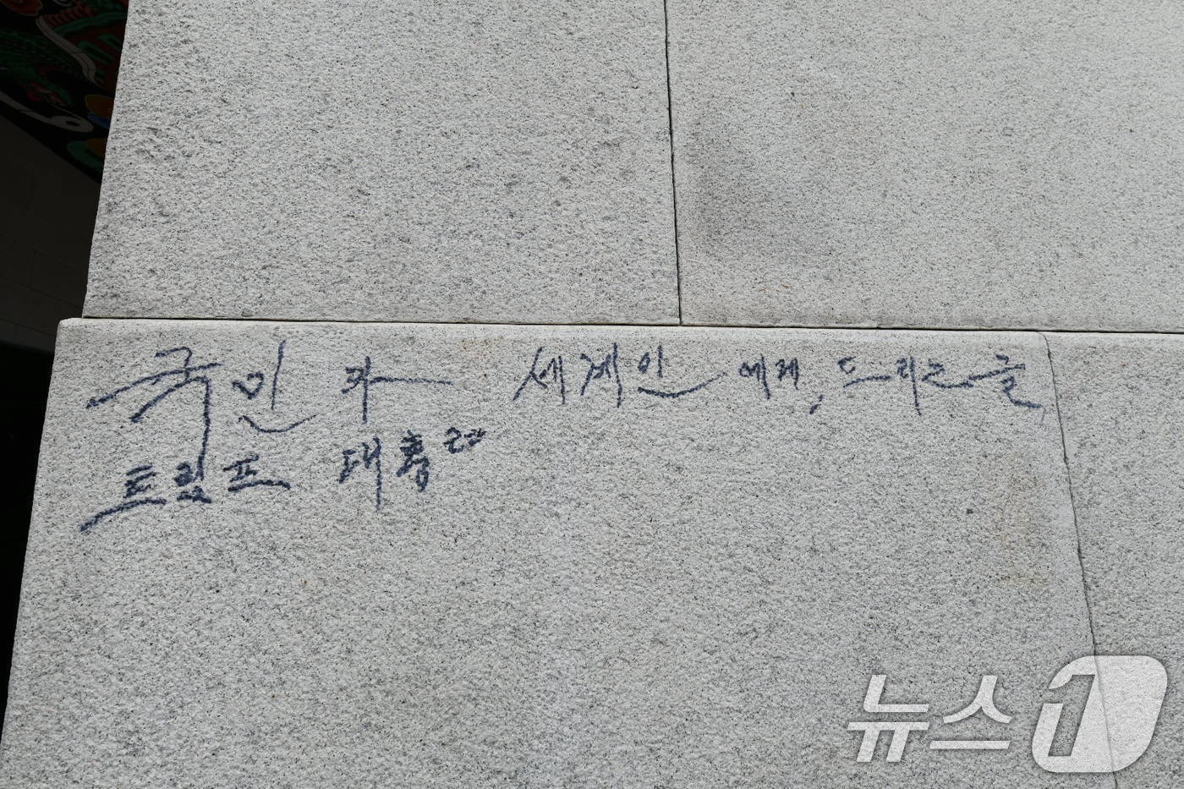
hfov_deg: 93.3
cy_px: 394
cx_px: 592
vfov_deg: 70.4
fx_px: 559
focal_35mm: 17
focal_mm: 17
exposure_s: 1/800
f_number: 9
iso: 400
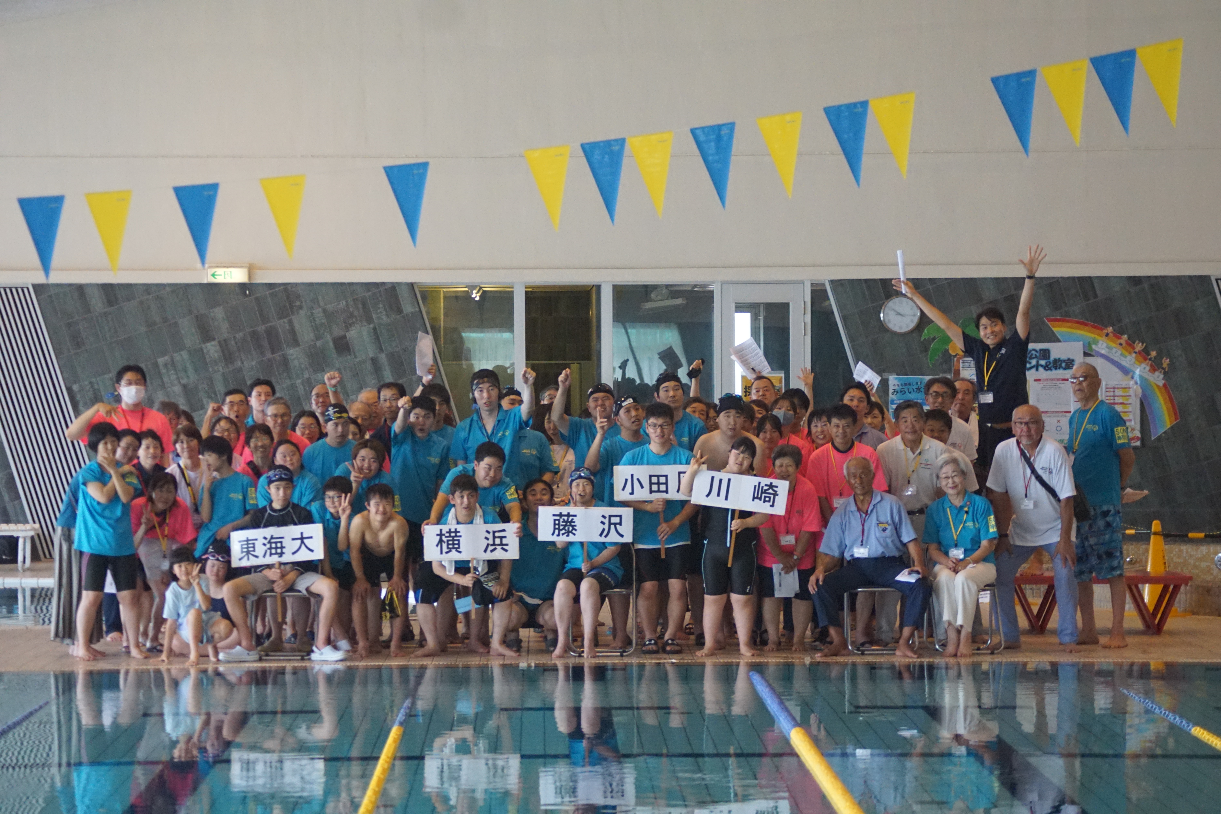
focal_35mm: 135
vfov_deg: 10.2
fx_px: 4578
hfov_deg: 15.2
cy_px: 407
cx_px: 610
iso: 3200
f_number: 4
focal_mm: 90
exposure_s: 1/250
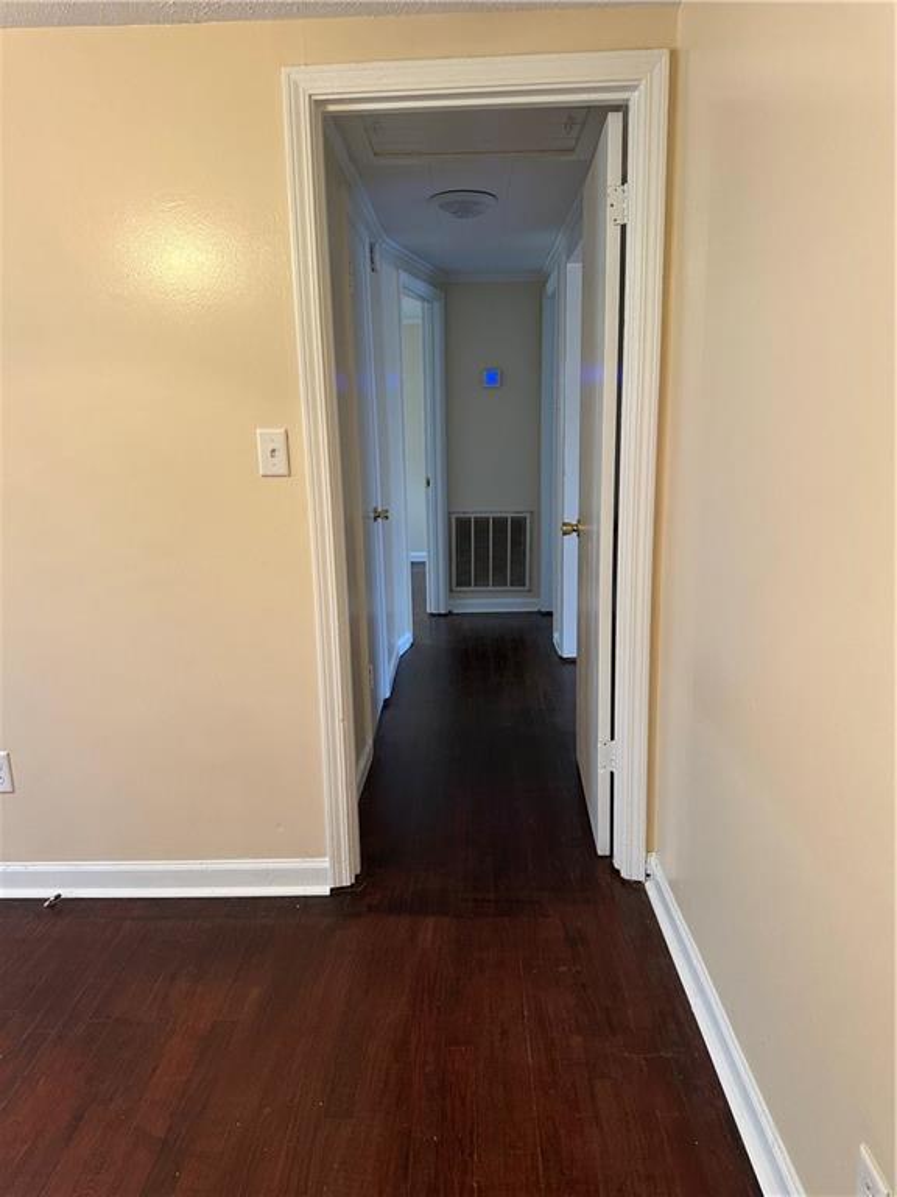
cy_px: 598
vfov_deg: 71.6
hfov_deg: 56.8
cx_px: 448
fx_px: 829
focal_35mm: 24
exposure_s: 1/60
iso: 320
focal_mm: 6.86
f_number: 1.78
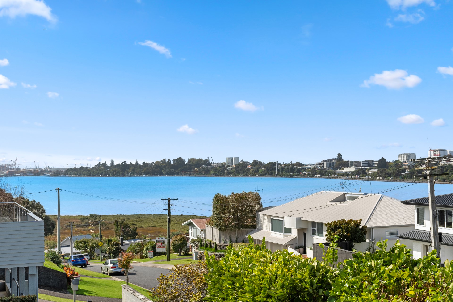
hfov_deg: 38.2
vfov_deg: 26.0
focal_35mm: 52
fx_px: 654
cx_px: 226
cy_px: 151
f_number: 7.1
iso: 250
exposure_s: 1/1250
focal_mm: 35
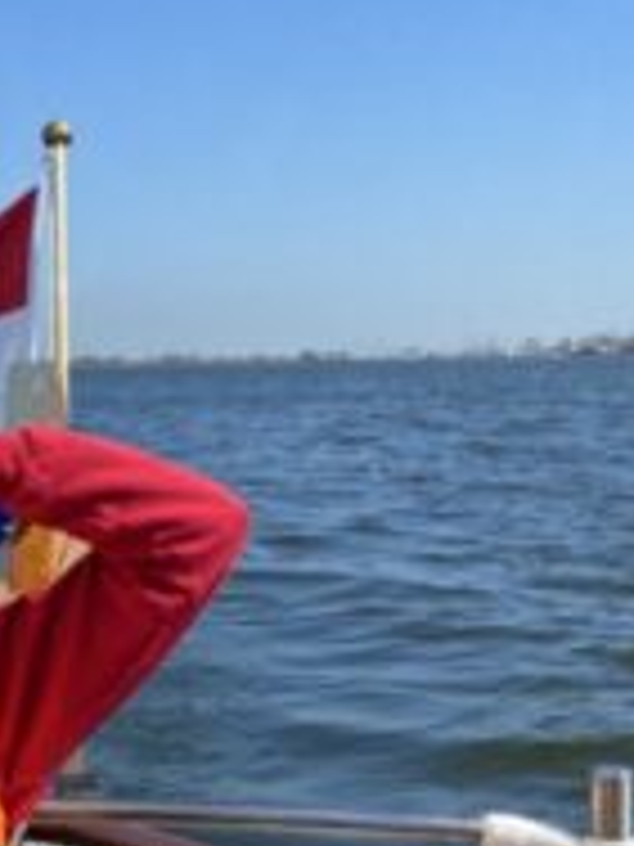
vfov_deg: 25.6
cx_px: -182
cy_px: 747
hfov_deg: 18.6
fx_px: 1807
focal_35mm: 74
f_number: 1.8
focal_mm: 4.25
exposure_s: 1/2817
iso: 32
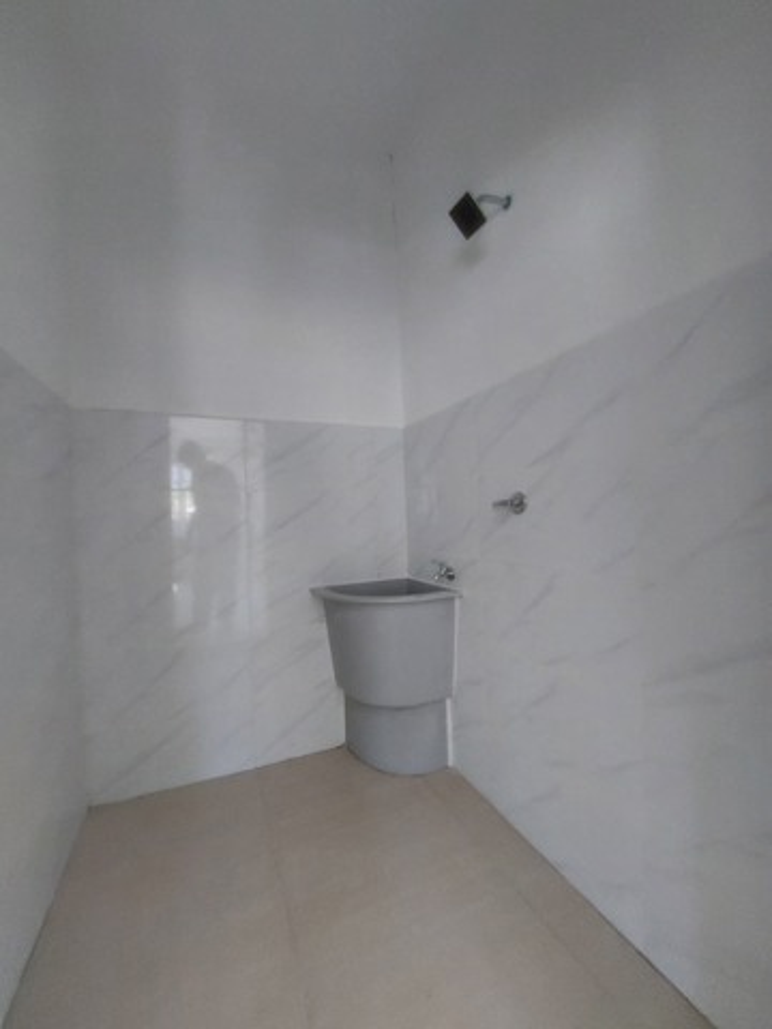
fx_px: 387
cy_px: 514
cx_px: 386
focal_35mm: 13
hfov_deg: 89.9
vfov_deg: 106.2
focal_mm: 1.74
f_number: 2.2
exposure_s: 1/33
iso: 320
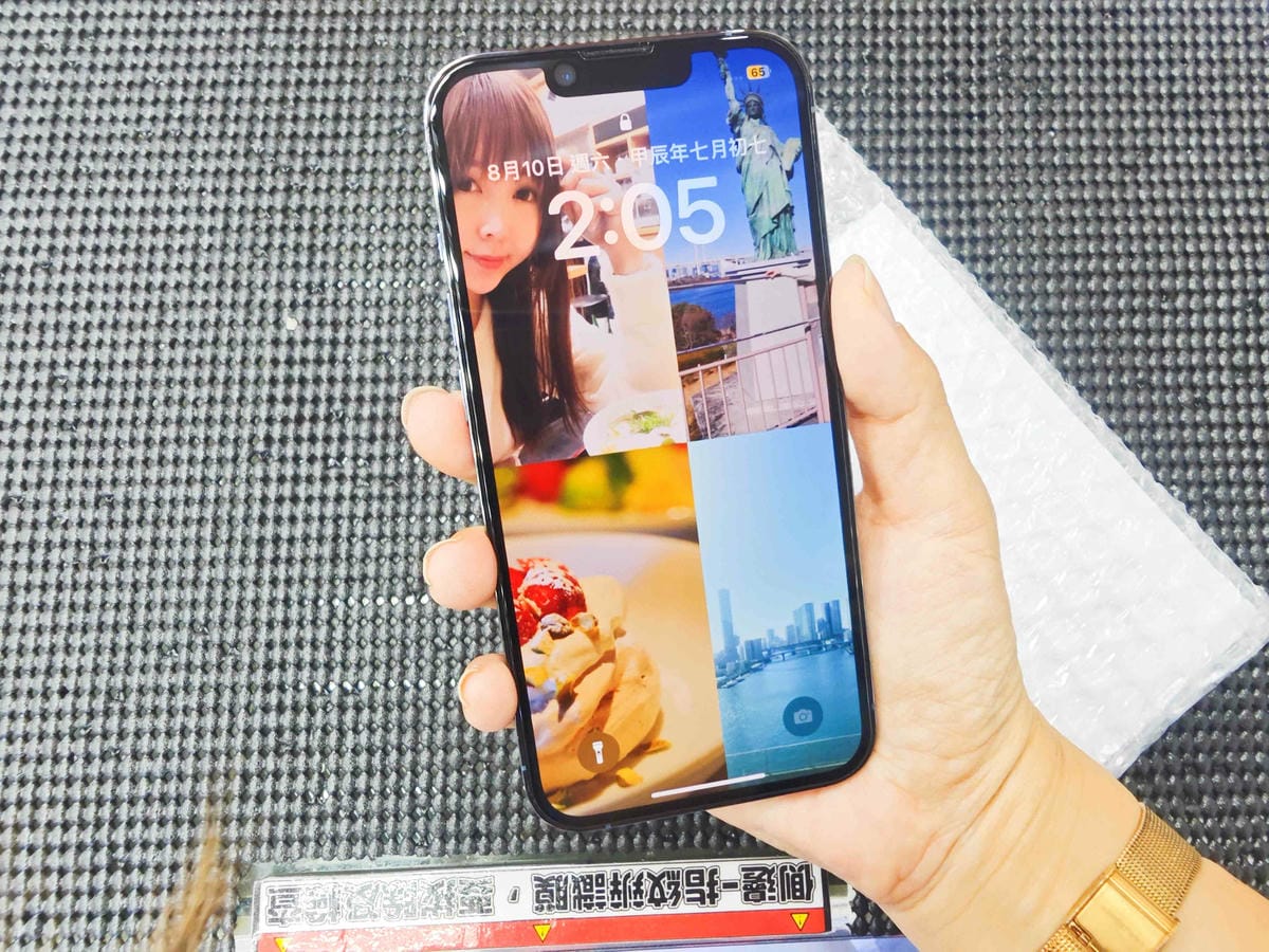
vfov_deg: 58.9
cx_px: 634
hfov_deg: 73.9
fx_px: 843
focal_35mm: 23
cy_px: 476
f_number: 1.8
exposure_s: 1/60
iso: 125
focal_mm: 2.03
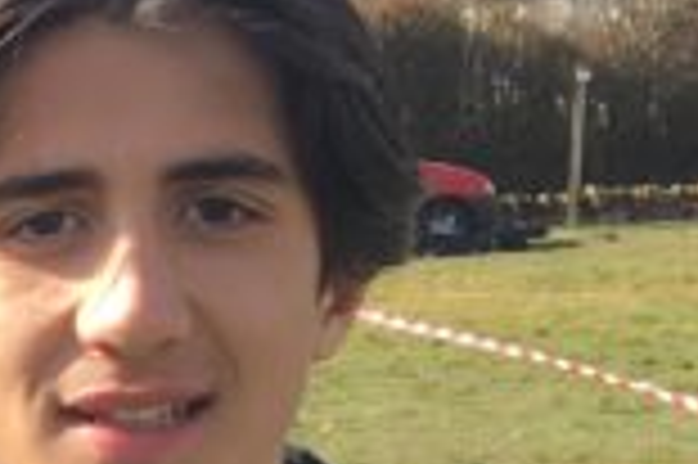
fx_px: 3544
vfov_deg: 7.2
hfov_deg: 10.7
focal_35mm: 183
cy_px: 969
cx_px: -495
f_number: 2.2
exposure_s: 1/663
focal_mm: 4.15
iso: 25
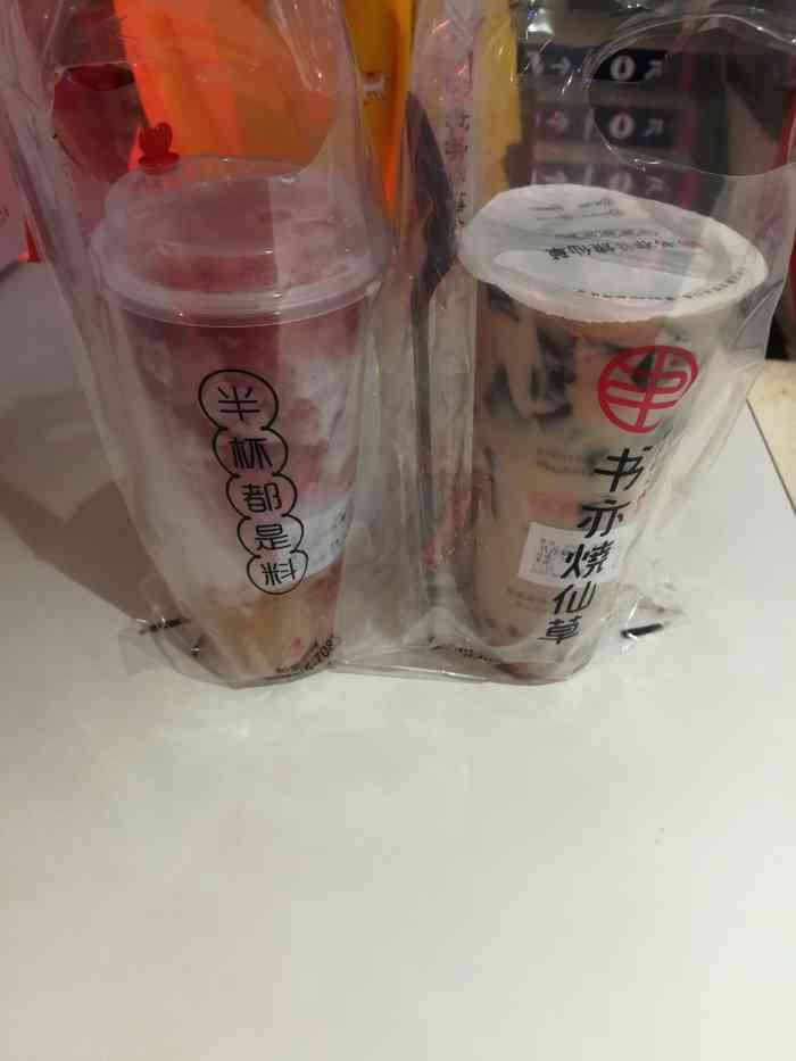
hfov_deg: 53.1
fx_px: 797
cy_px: 530
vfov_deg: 67.3
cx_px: 398
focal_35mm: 26
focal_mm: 3.83
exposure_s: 1/33.3
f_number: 2.2
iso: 160
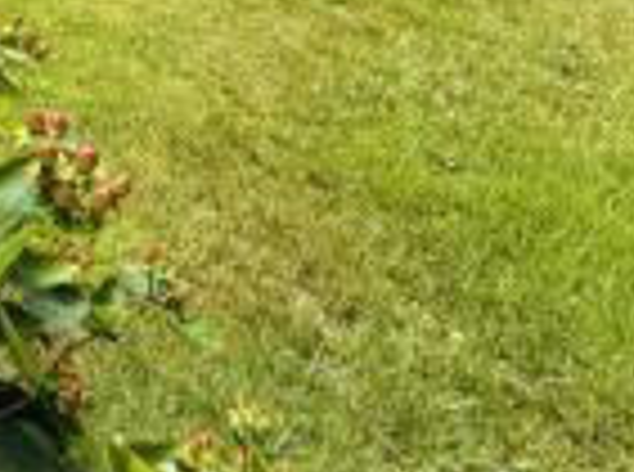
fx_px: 1060
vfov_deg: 18.1
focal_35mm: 58
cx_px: -34
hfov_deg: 30.4
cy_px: -443
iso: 64
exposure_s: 1/448
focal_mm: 2.22
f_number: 2.2
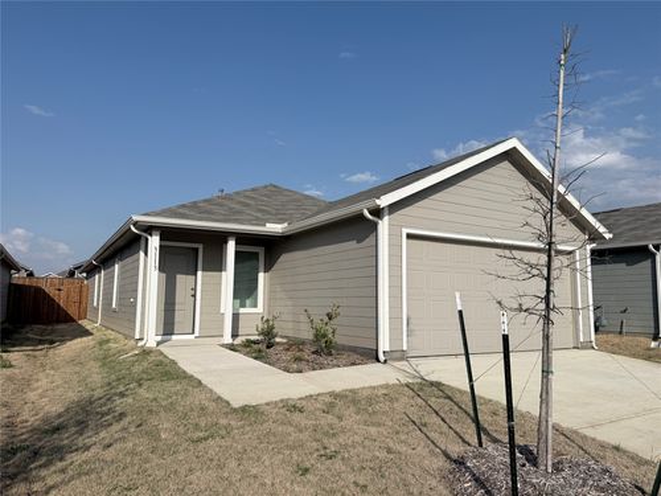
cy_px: 248
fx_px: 458
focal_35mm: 24
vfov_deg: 56.8
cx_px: 330
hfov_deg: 71.6
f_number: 1.78
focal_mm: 6.76
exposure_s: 1/10309
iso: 80
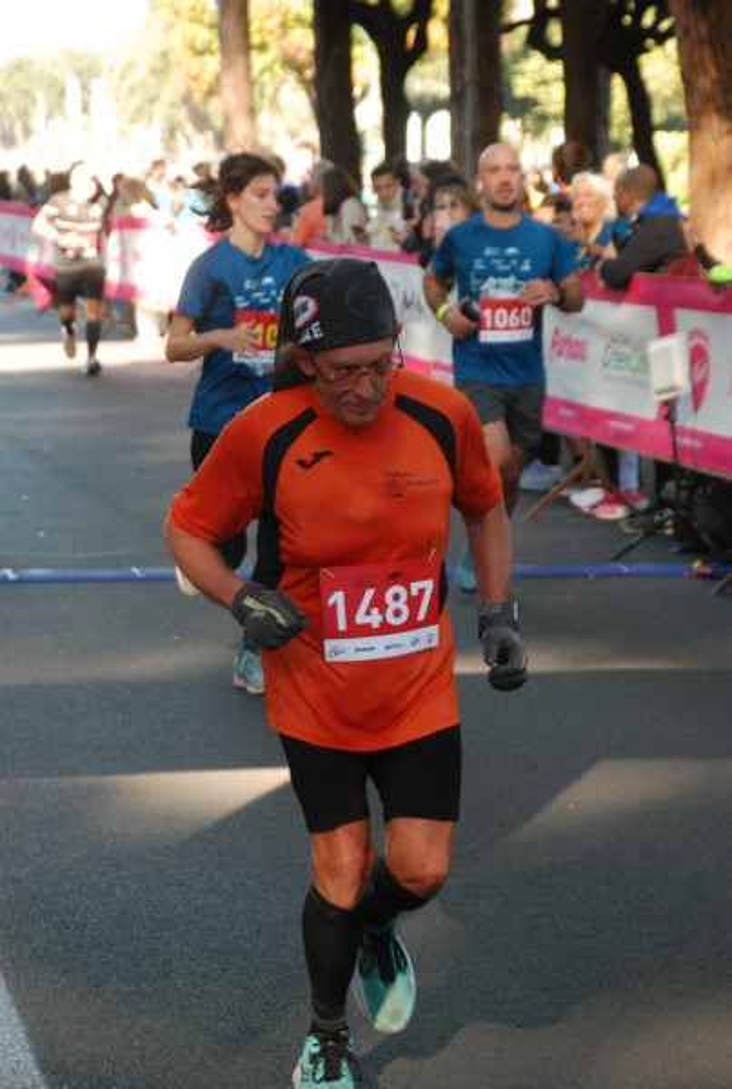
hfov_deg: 12.2
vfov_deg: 18.1
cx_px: 366
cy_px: 544
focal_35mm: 112
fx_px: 3413
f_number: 5.6
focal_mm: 75
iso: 1000
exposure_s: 1/250
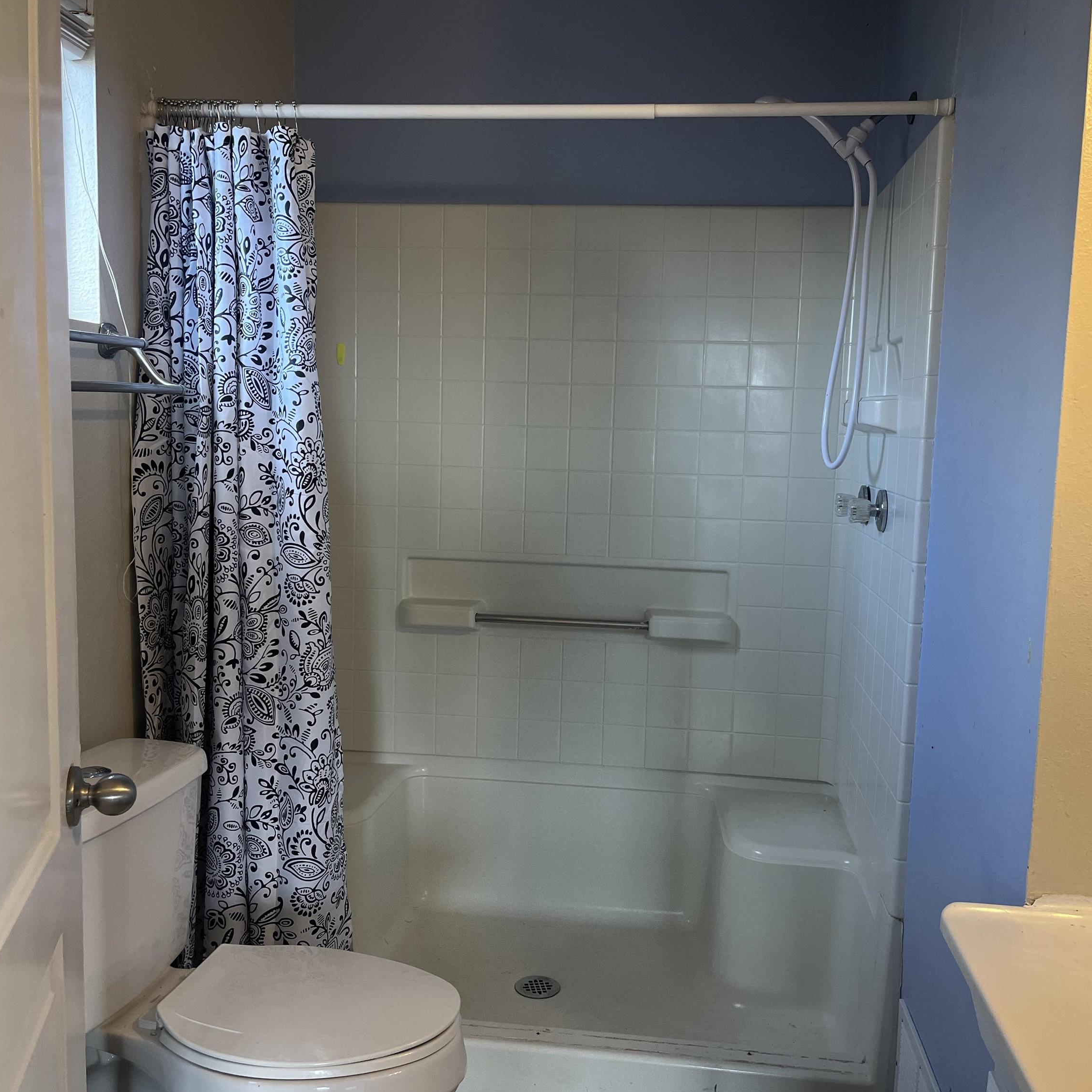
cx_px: 563
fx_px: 1106
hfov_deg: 52.5
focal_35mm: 31
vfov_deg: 52.5
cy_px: 545
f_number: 1.6
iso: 125
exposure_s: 1/120
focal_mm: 5.1
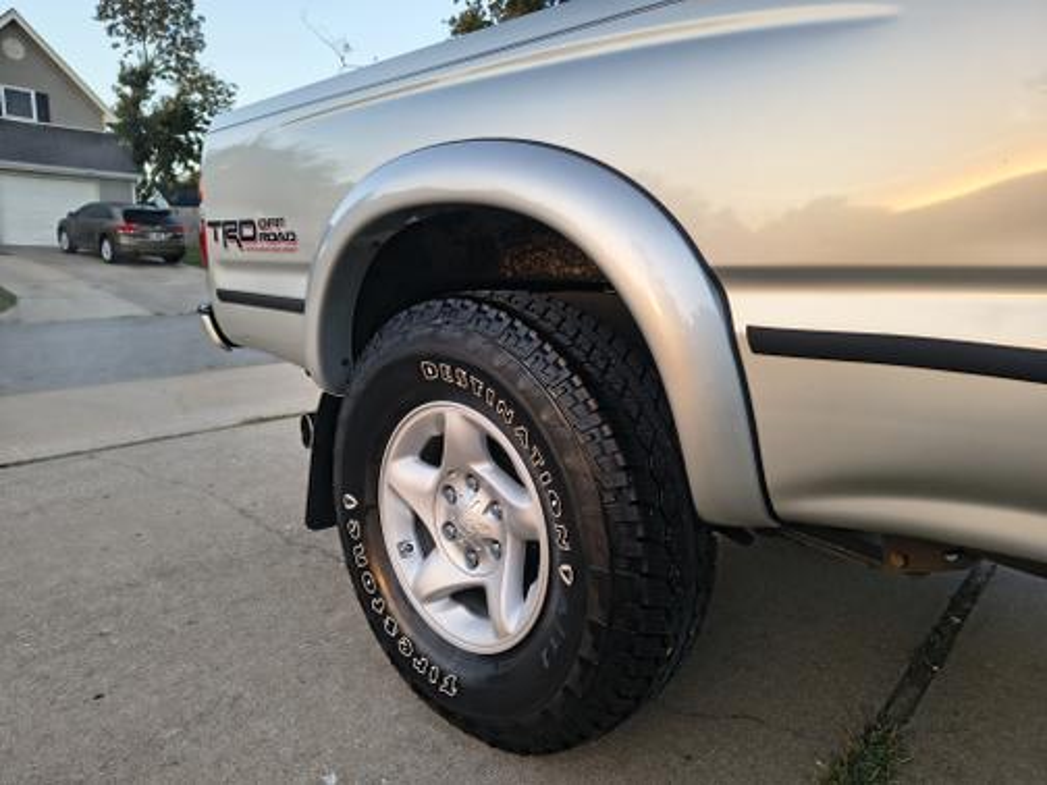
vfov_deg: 56.8
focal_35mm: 24
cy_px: 392
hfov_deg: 71.6
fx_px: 726
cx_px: 524
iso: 115
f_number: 1.8
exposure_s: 1/120
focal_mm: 5.56
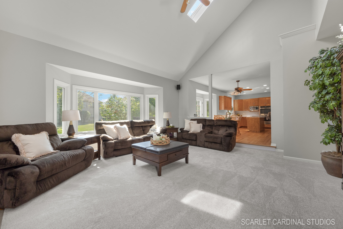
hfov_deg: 104.2
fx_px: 133
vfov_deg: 81.3
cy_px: 114
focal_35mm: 14
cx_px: 172
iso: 640
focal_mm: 14
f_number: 11
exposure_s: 1/30
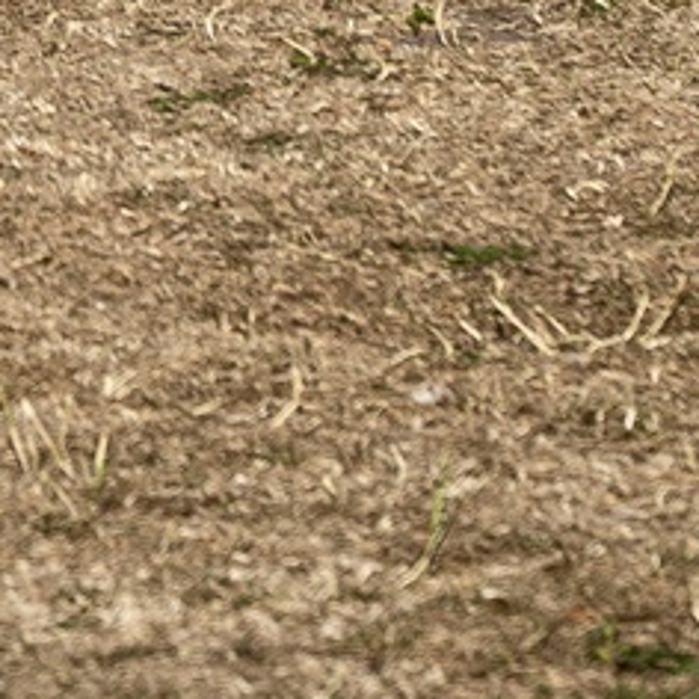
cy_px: -1097
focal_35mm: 377
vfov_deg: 4.5
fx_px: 8613
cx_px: -581
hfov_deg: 4.6
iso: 80
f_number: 5
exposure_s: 1/800
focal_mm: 70
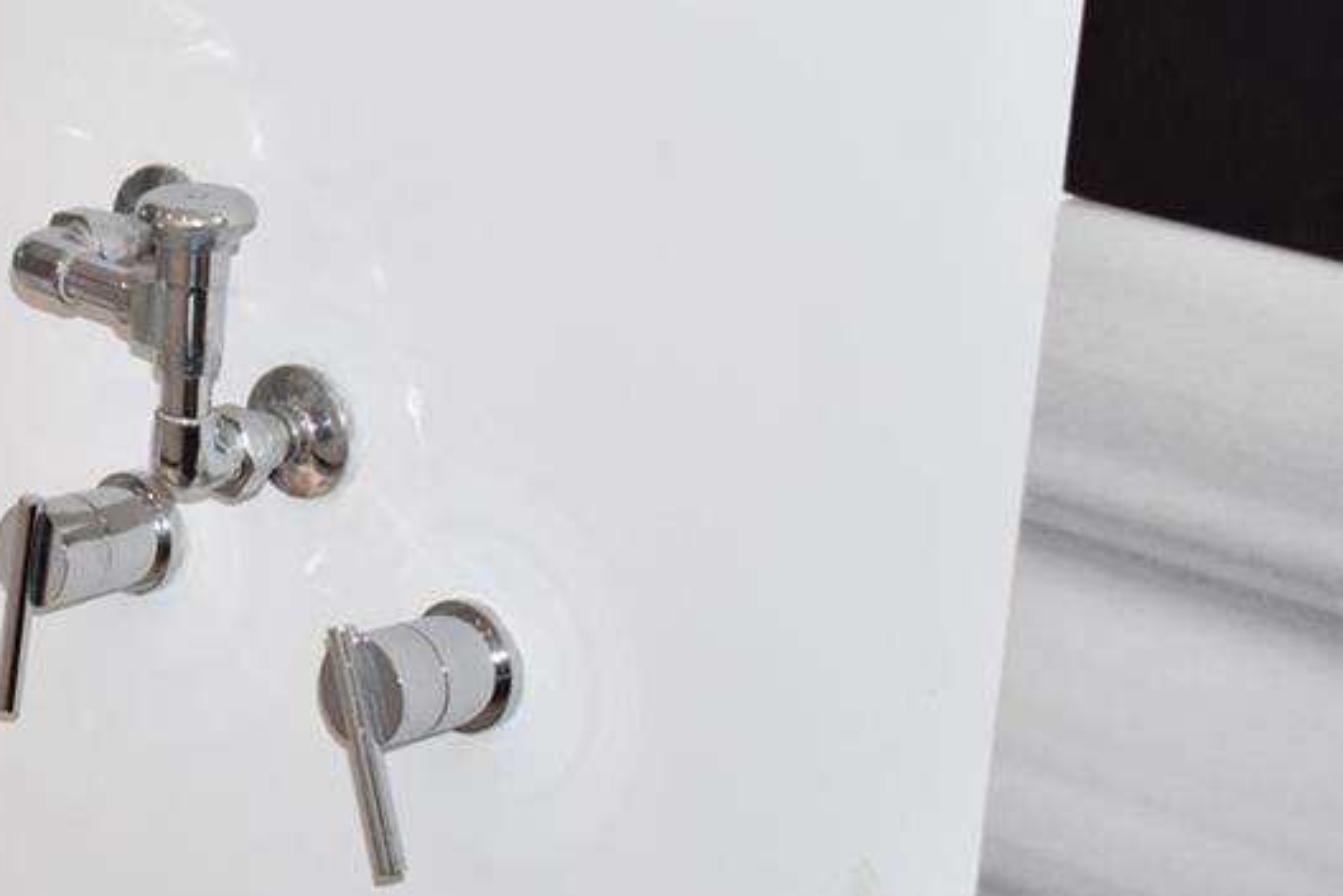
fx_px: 3899
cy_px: 214
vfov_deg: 13.1
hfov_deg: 17.6
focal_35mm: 105
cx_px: -646
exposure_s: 1/60
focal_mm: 23
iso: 320
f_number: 3.8
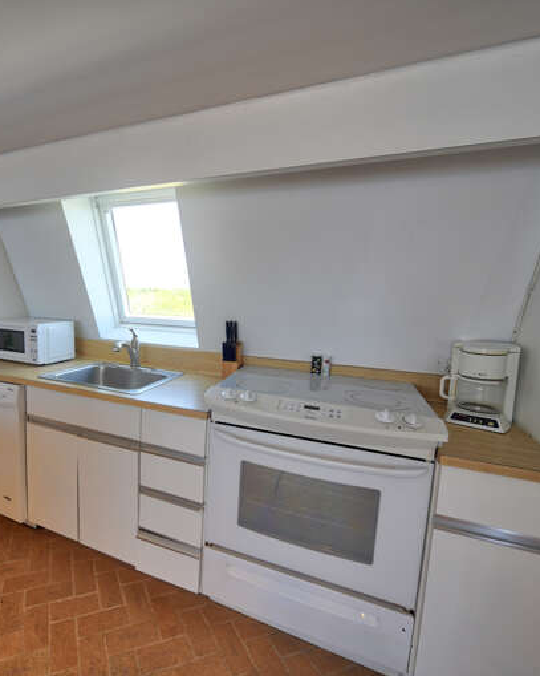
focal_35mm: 17
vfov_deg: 89.7
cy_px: 337
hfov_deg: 74.2
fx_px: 340
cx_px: 172
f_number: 7.1
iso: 1250
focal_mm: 12
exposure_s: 1/100
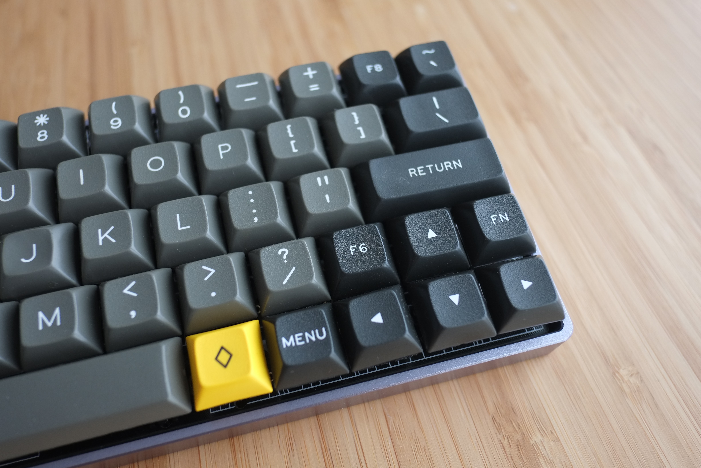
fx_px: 526
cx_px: 350
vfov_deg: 47.9
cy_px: 234
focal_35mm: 27
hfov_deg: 67.4
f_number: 3.2
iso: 800
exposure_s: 1/60
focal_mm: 18
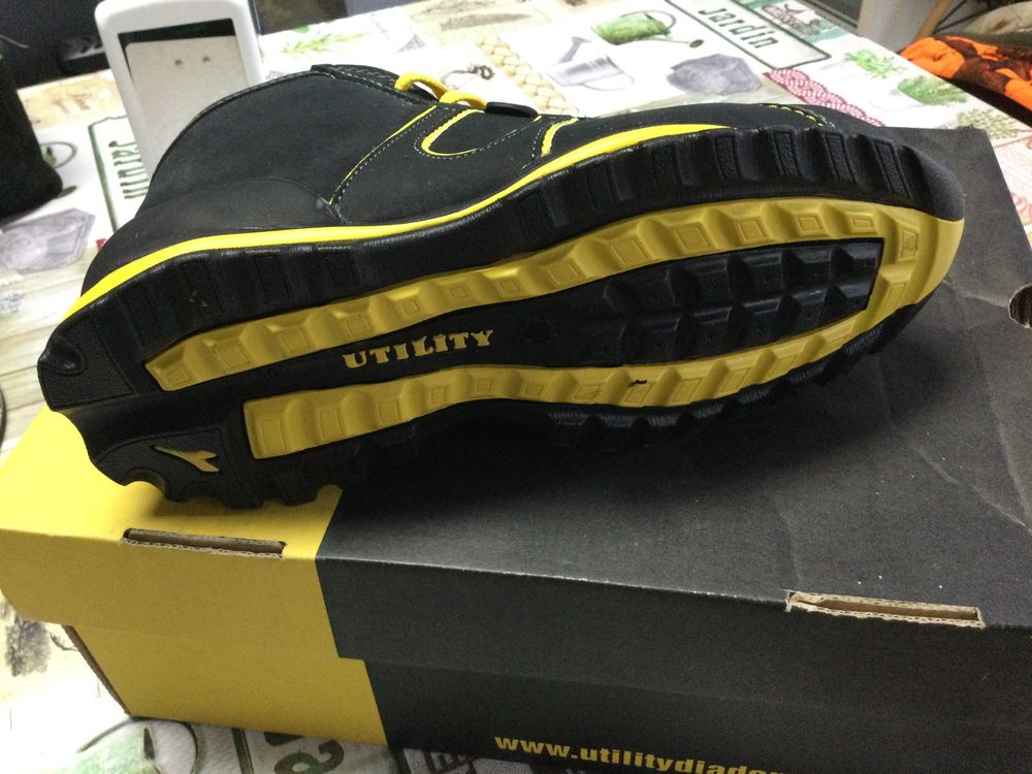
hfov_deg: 58.4
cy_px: 387
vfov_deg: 45.4
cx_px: 516
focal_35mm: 31
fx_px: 924
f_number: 2.4
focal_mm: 3.3
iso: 250
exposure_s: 1/25
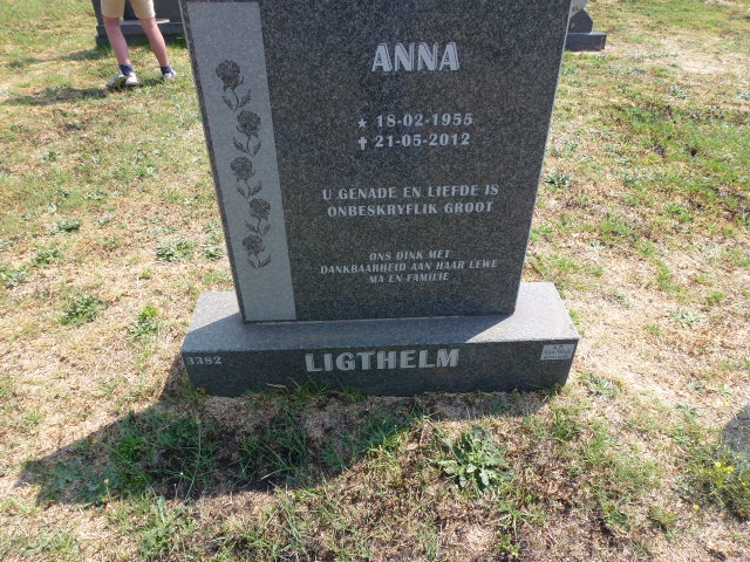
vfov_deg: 56.8
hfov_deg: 71.6
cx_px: 375
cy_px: 281
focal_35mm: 24
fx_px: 520
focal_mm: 4.3
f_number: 4
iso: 100
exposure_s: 1/320
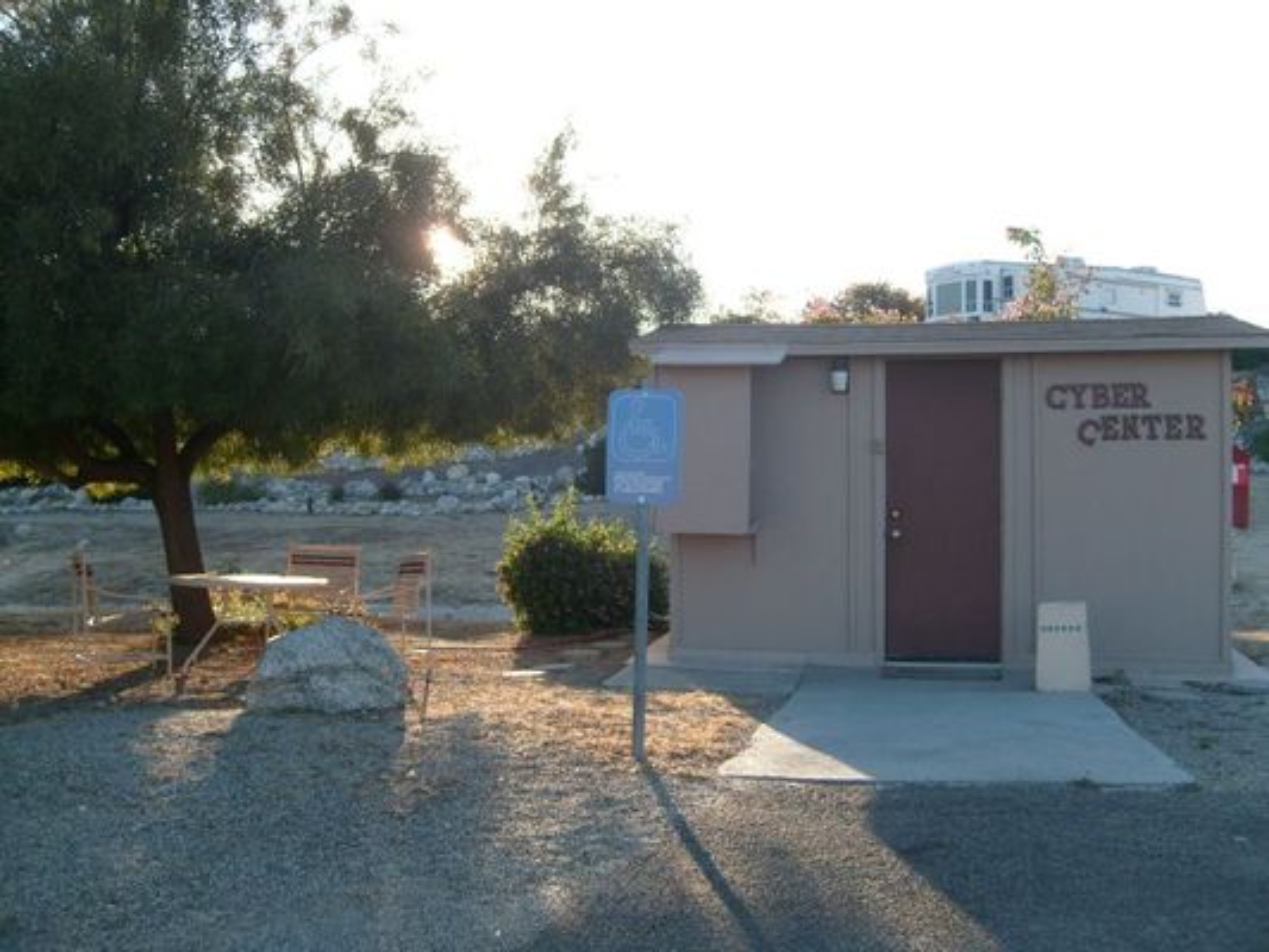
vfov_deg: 40.7
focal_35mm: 35
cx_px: 634
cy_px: 476
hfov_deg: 52.6
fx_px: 1283
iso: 80
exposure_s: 1/60
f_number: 7.1
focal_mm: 5.8
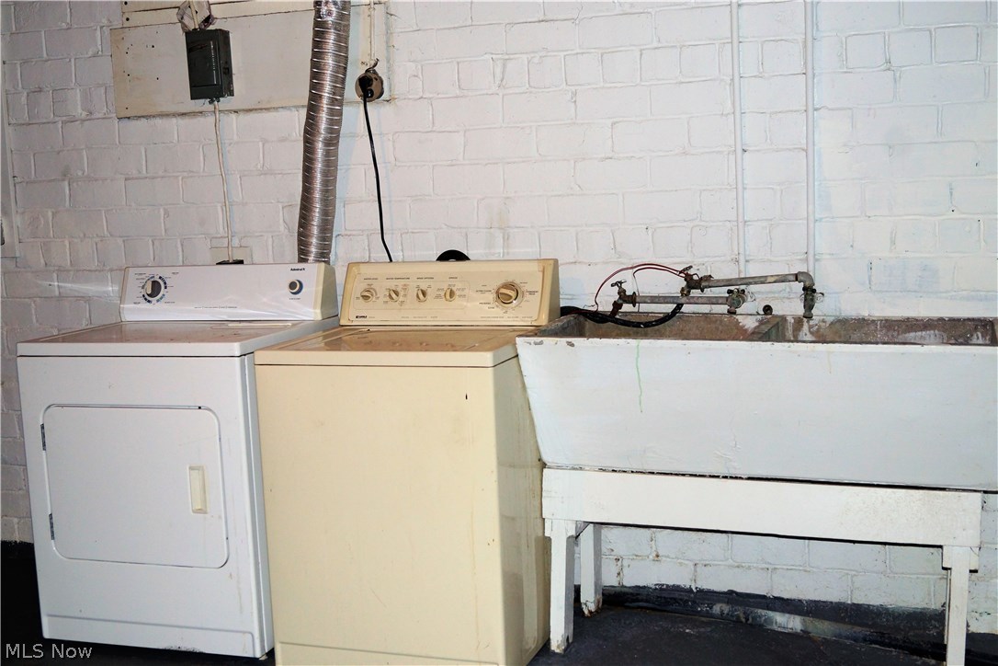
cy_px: 333
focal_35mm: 42
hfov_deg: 46.4
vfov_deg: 31.9
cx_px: 499
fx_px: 1164
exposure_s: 1/60
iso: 400
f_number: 4.5
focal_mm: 28
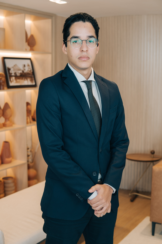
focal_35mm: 45
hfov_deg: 29.9
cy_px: 122
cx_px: 81
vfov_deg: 43.6
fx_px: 304
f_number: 2.5
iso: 125
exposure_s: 1/100
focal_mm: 30
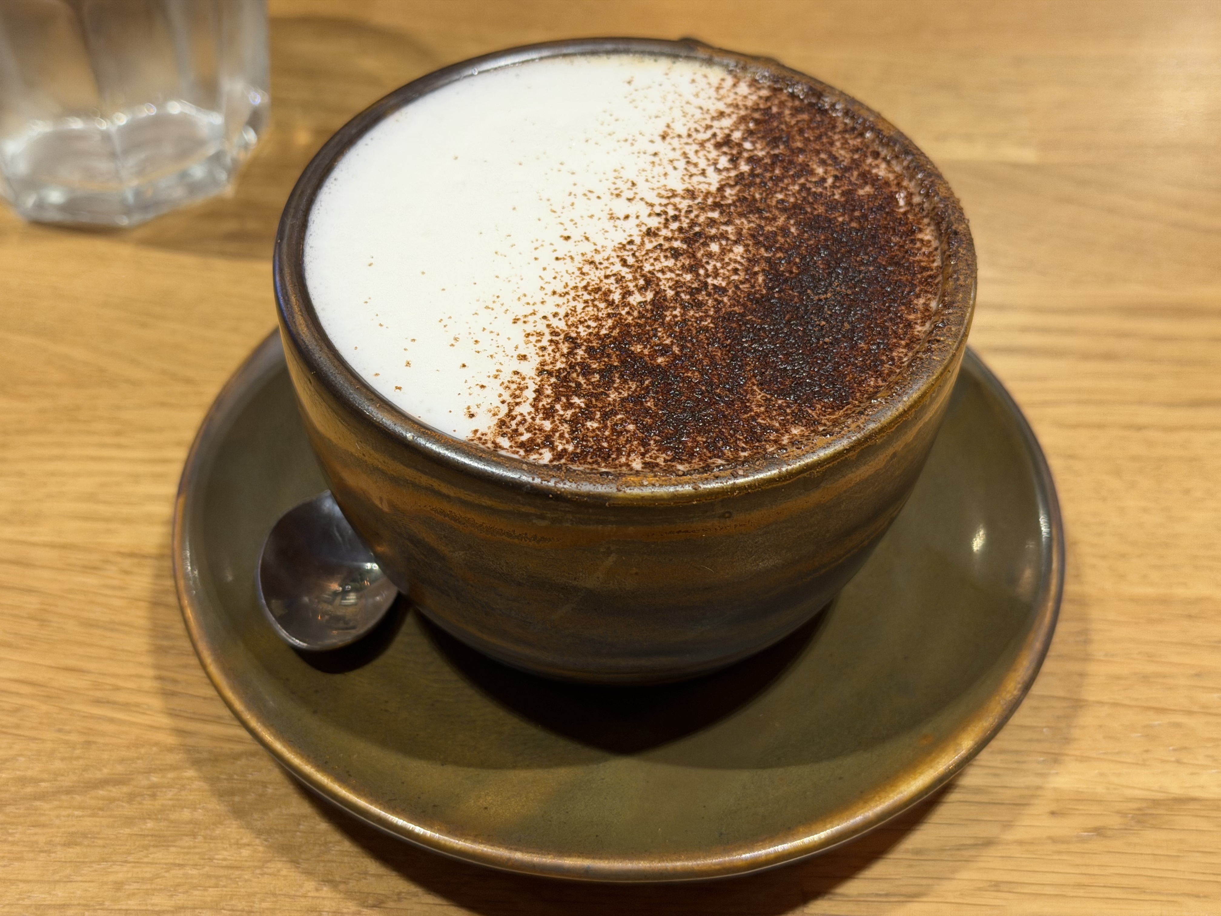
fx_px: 1693
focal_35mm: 48
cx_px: 610
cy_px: 458
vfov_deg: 30.3
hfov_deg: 39.7
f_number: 1.78
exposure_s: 1/50
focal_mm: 6.76
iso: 125
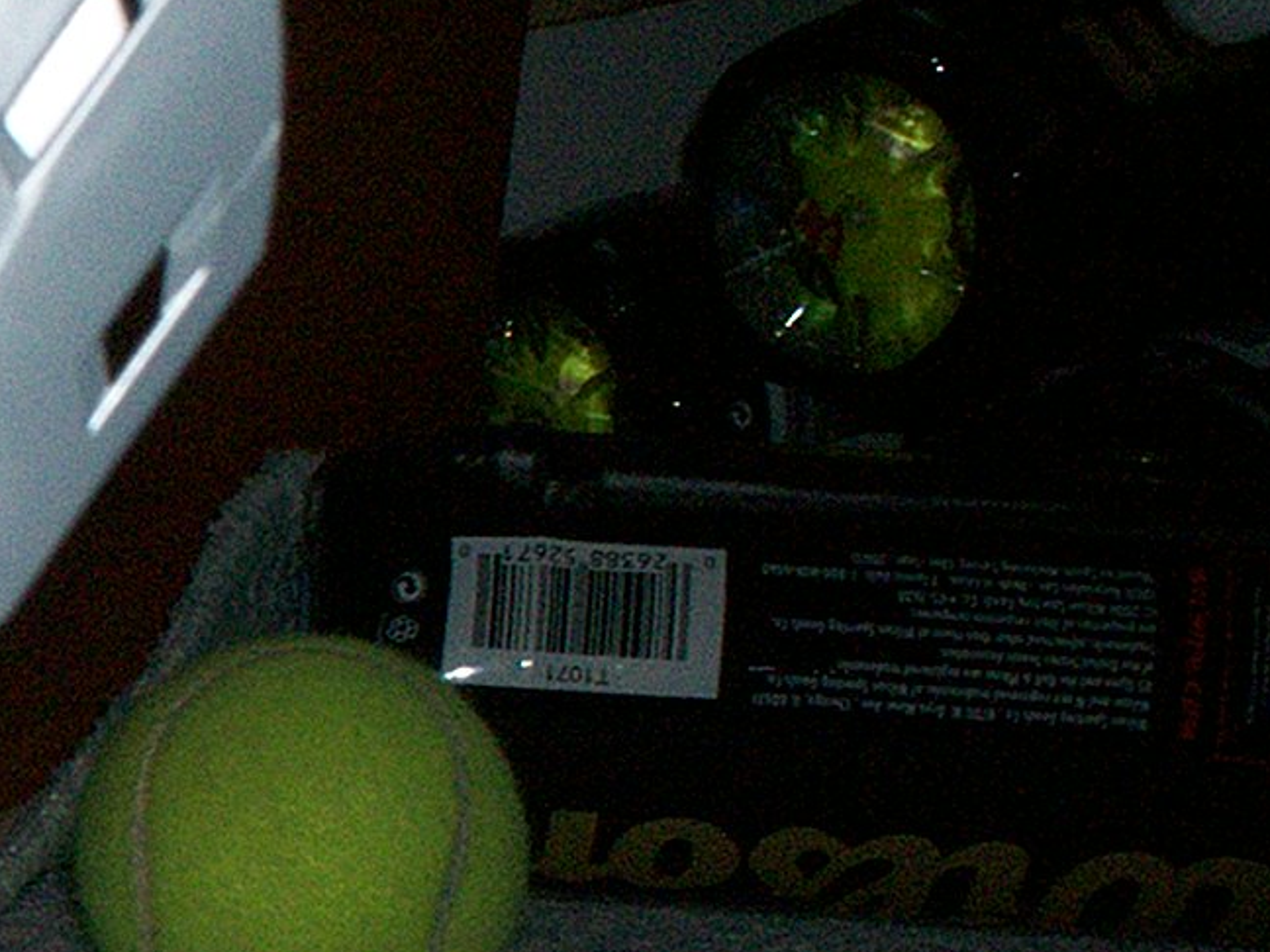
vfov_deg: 11.5
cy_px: 919
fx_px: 4696
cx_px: -835
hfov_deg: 14.1
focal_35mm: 128
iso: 140
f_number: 4.5
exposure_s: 1/60
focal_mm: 6
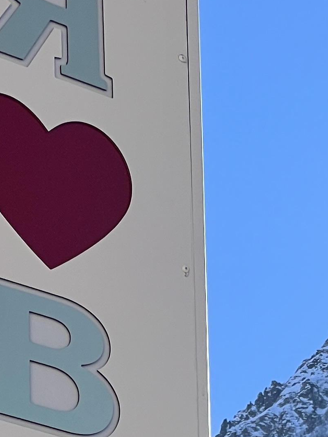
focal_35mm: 291
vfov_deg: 6.7
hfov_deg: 5.1
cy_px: 663
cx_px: 383
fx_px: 3677
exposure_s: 1/881
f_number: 2.8
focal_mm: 9
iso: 32
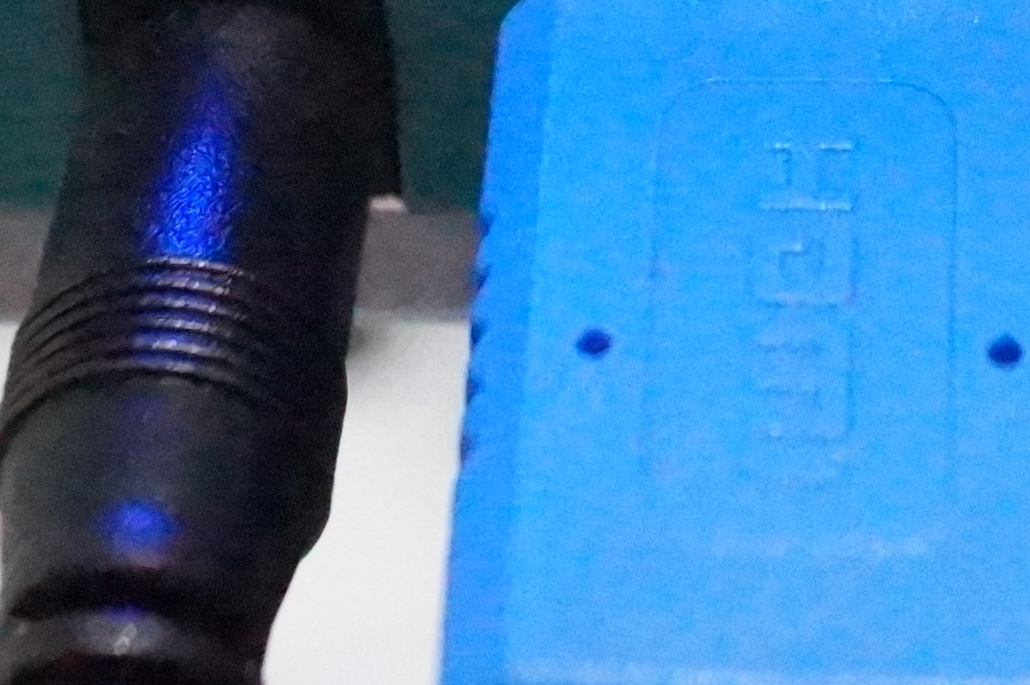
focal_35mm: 173
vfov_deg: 7.7
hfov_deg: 11.9
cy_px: -418
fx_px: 4944
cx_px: 798
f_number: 6.3
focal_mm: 30
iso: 12800
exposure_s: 1/320
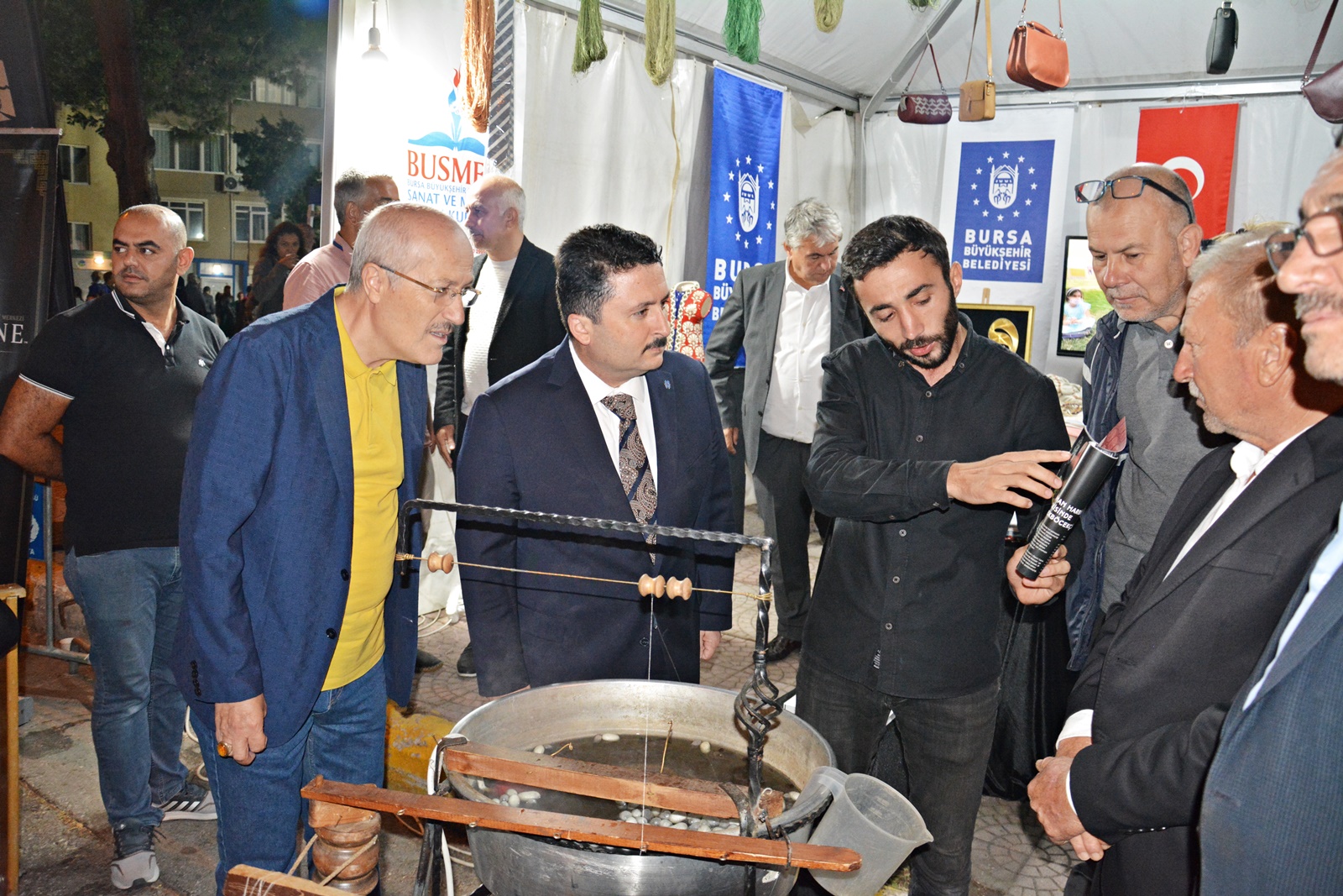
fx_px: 1007
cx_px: 672
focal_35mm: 27
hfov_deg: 67.4
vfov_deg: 47.9
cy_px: 448
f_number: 3.5
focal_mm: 18
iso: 1600
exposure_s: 1/60
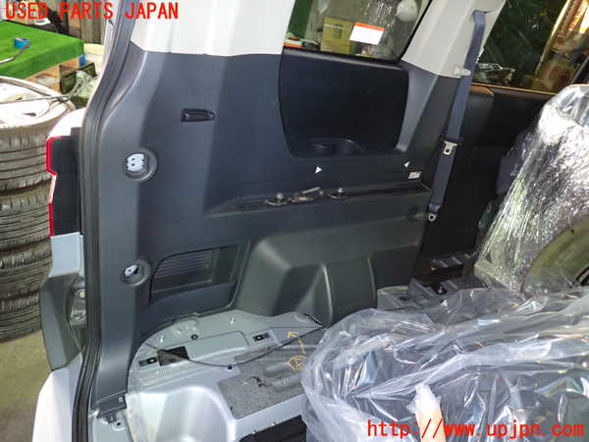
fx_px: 425
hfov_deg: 69.4
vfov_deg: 54.9
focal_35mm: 25
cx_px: 294
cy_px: 221
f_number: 2
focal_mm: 4.5
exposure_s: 1/30
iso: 400
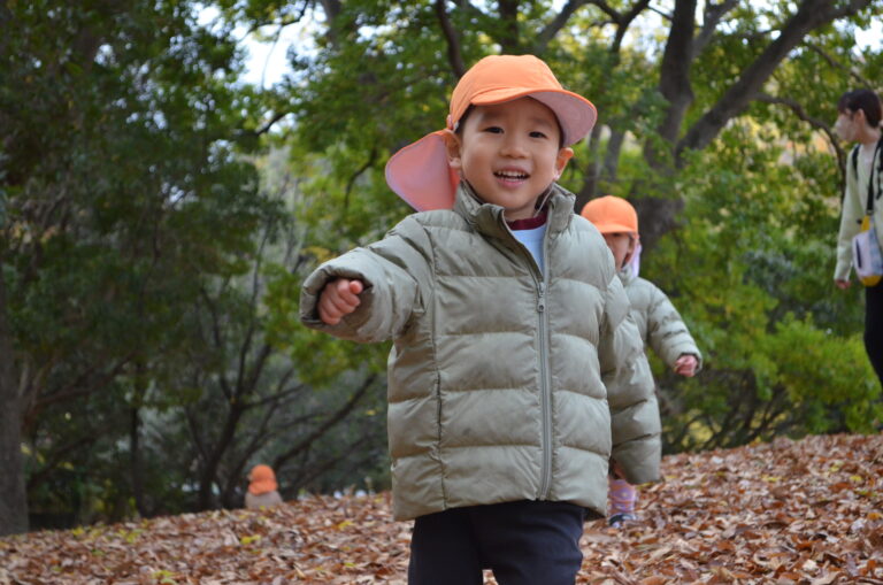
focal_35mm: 82
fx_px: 2020
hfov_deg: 24.7
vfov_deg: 16.5
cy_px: 292
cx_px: 442
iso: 1600
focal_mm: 55
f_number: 5.6
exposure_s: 1/400
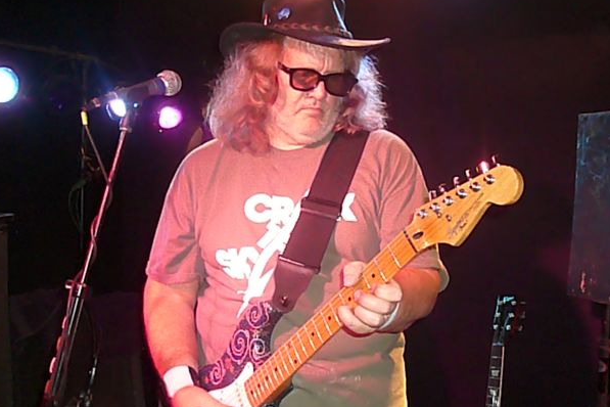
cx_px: 322
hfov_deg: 49.5
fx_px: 661
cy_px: 216
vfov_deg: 34.2
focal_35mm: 39
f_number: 2.8
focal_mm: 5.2
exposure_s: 1/30
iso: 800
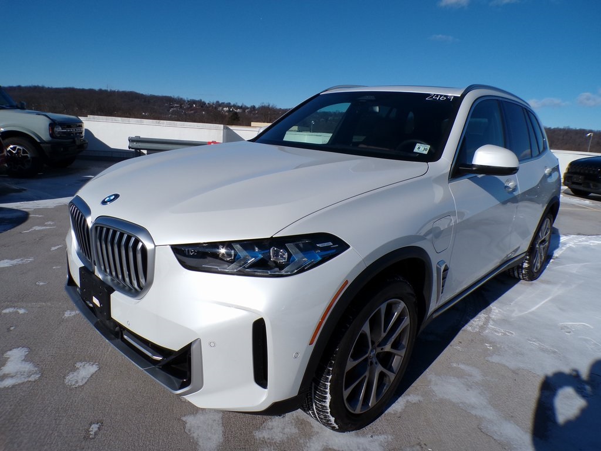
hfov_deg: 71.6
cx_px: 300
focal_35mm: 24
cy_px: 226
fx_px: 417
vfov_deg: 56.8
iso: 100
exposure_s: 1/1100
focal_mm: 4.3
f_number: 5.8
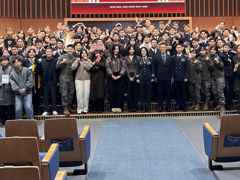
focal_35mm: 40
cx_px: 128
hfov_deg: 46.8
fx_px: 277
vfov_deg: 35.0
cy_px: 40
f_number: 1.78
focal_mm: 6.76
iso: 320
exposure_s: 1/60
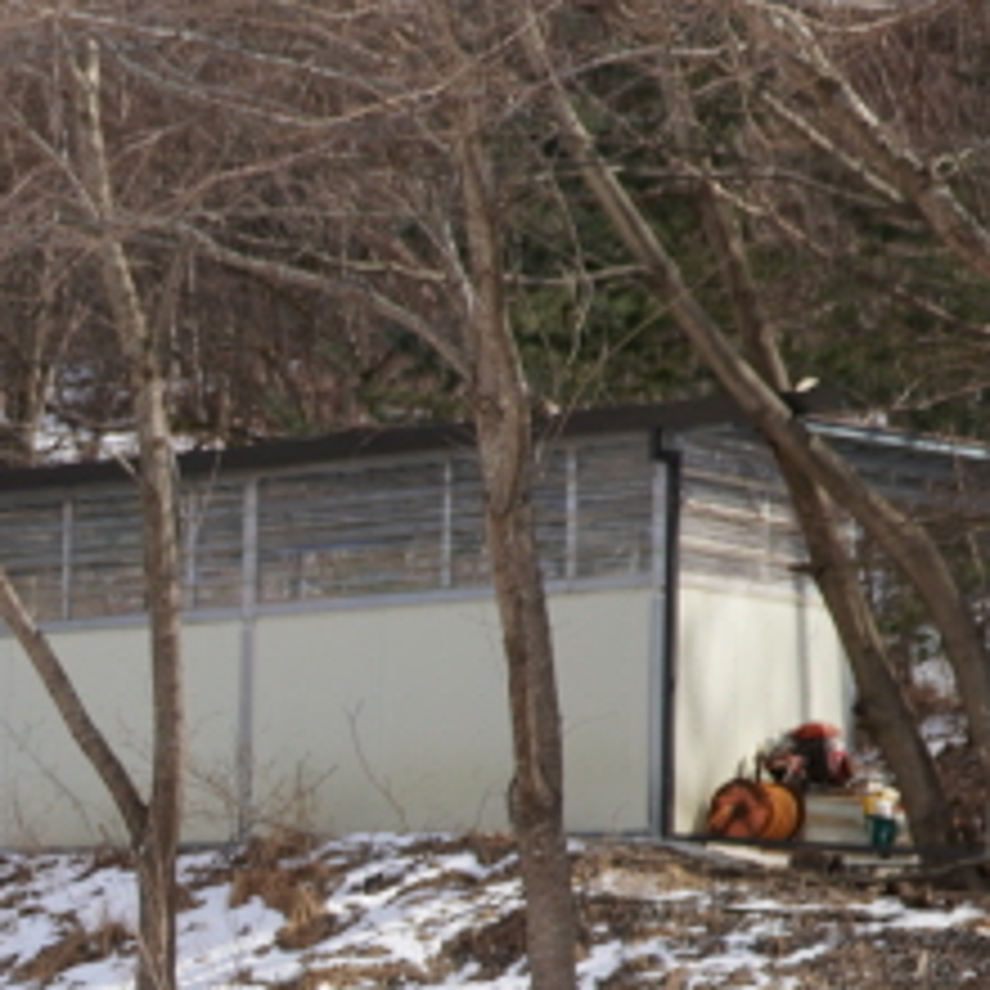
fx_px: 3592
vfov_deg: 15.4
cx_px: -495
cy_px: 1028
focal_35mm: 111
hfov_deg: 14.6
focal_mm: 24
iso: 100
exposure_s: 1/400
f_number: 4.5
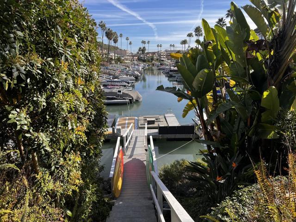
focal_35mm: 26
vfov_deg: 53.1
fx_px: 222
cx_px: 148
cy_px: 111
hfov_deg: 67.3
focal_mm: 5.7
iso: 50
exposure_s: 1/1869
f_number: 1.5
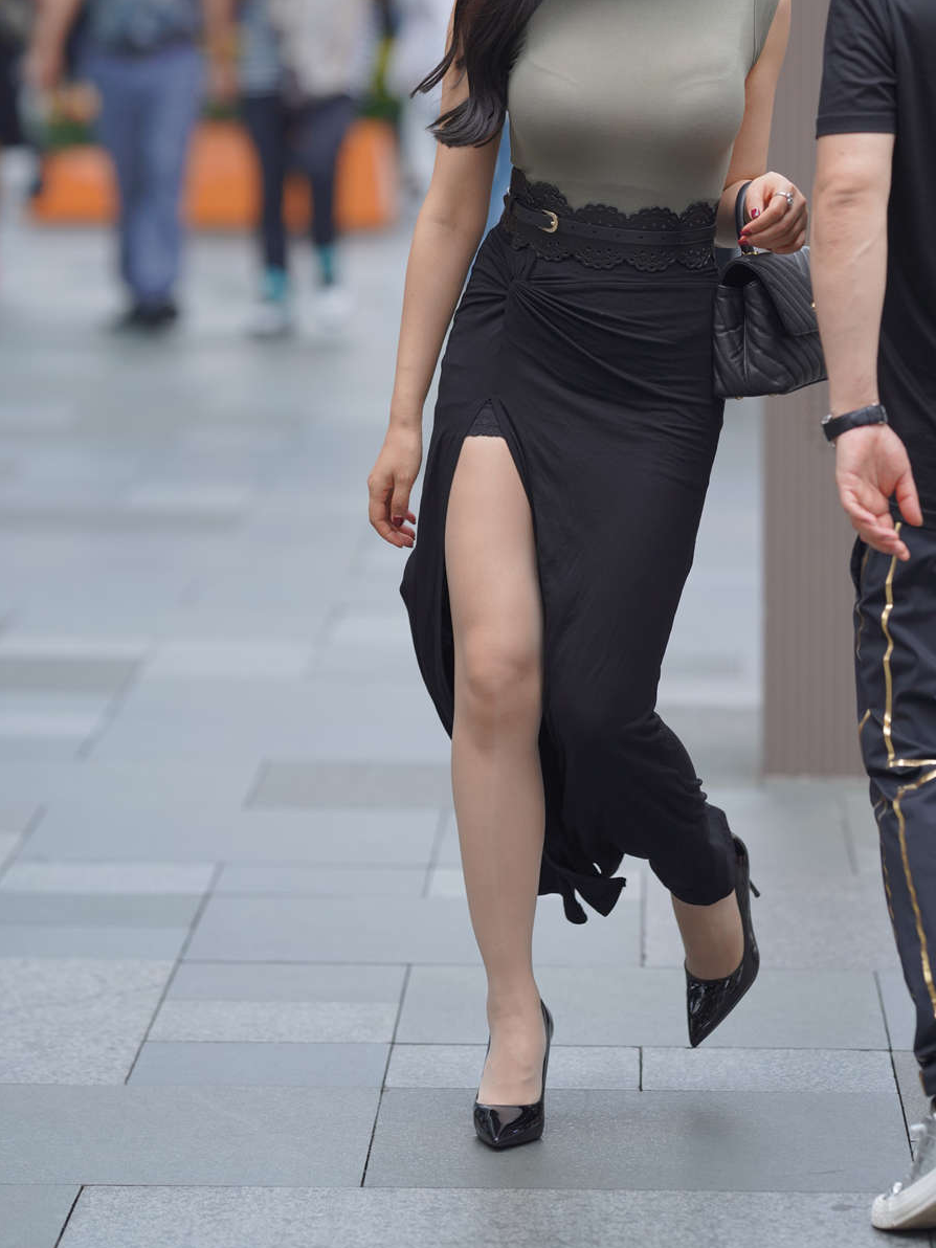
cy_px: 319
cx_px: 551
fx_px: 7066
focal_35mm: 196
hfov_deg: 7.6
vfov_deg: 10.1
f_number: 2.5
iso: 400
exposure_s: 1/800
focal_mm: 135
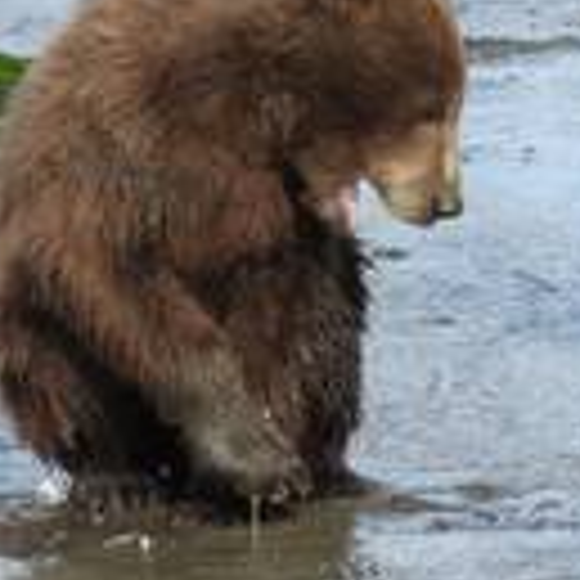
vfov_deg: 2.9
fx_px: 11507
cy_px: 544
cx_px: -4
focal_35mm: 607
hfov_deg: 2.9
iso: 100
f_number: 4.5
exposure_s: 1/500
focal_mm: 33
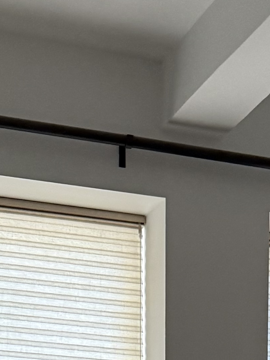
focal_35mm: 127
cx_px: 282
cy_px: 656
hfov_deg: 11.5
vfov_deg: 13.8
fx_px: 1320
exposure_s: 1/60
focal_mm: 6.76
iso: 400
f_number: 1.78
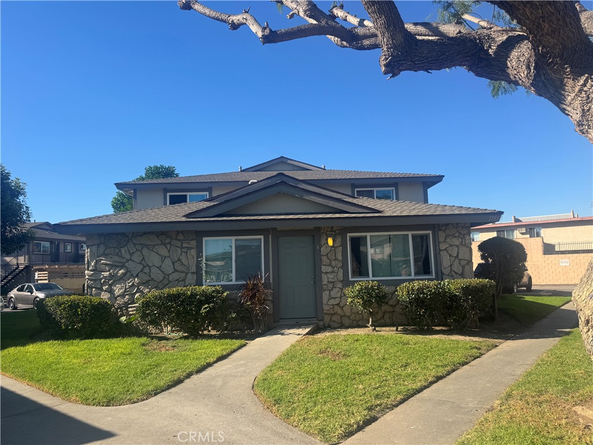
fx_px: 411
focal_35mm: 24
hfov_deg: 71.6
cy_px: 222
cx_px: 296
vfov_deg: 56.8
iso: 80
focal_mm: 6.76
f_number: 1.78
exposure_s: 1/3247
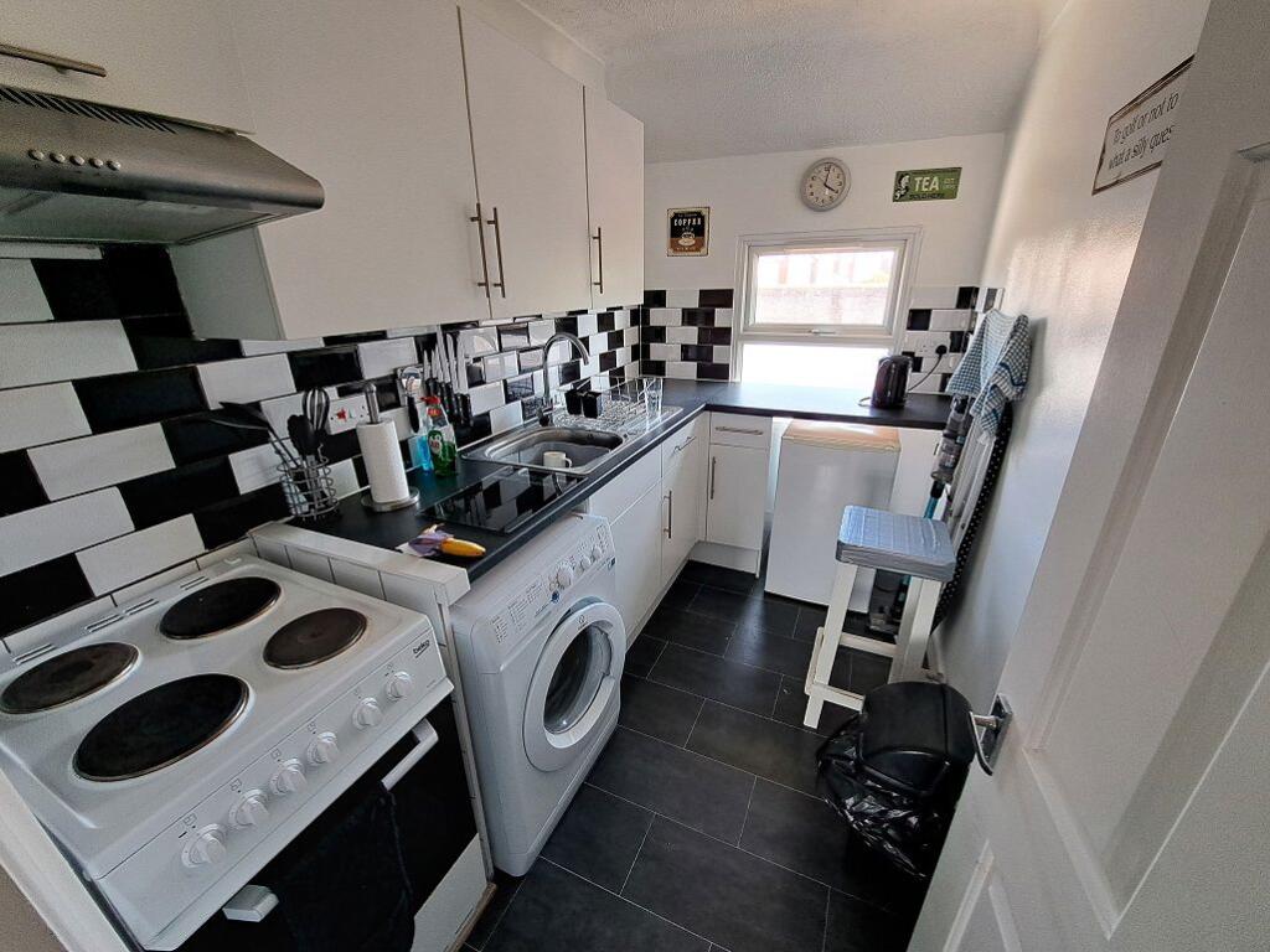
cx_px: 635
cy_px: 476
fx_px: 477
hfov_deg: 106.2
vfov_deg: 89.9
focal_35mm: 13
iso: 80
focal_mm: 1.74
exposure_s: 1/50
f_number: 2.2
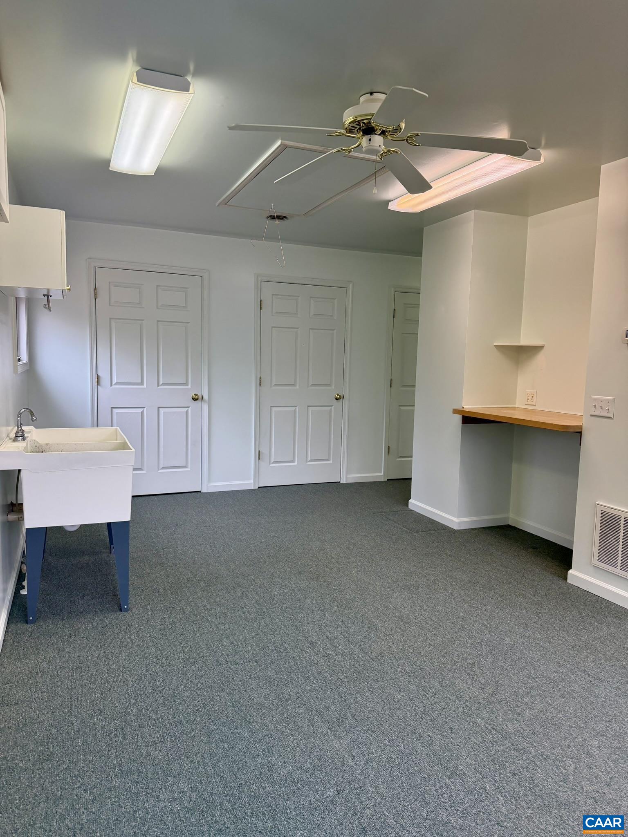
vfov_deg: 71.6
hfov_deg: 56.8
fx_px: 581
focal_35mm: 24
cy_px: 418
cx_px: 314
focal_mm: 6.76
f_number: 1.78
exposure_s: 1/232
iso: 200
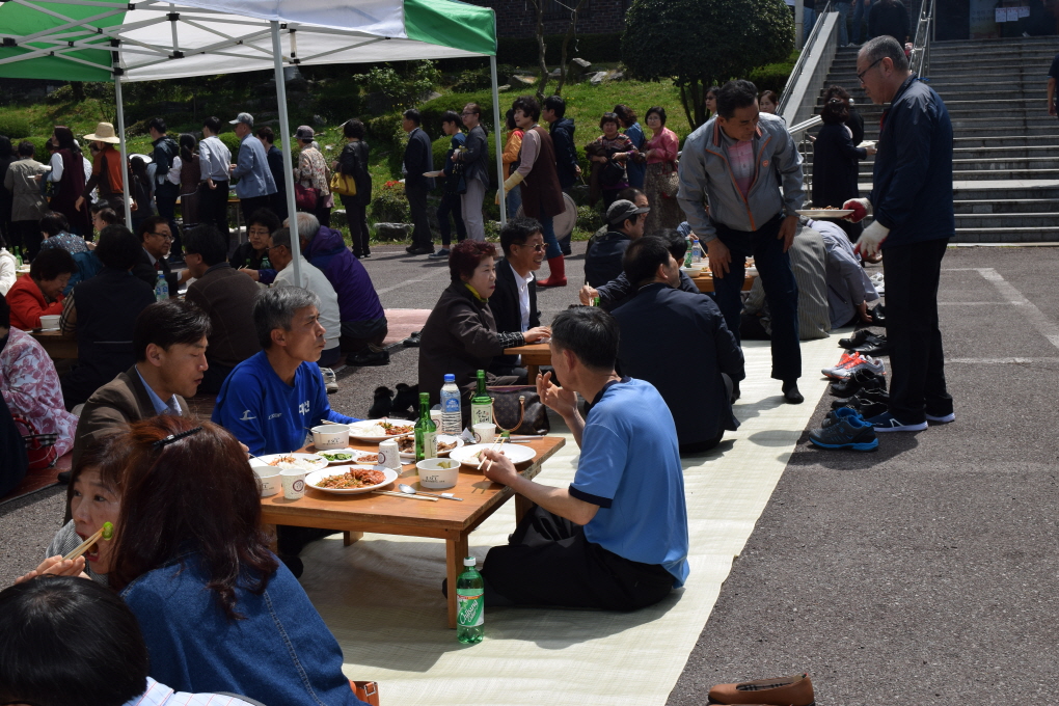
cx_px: 530
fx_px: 1324
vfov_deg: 29.9
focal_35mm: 45
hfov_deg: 43.6
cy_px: 353
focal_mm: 30
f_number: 13
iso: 100
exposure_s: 1/200
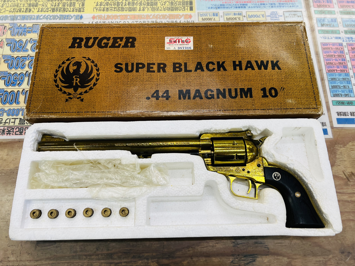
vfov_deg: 53.1
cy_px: 133
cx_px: 178
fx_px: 267
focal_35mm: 26
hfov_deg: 67.3
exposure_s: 1/100
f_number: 1.5
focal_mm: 5.7
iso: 50
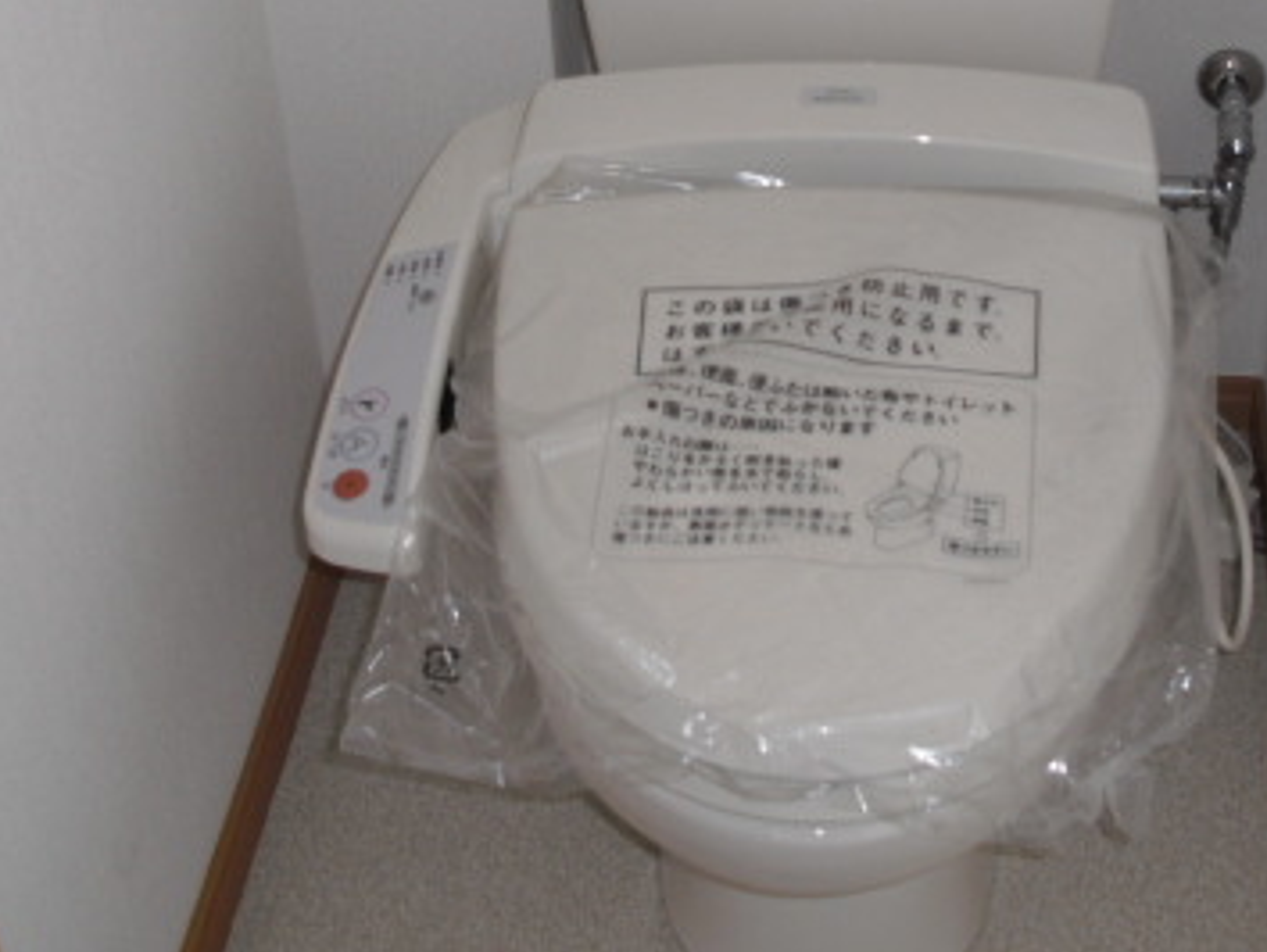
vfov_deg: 22.2
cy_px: 125
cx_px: 791
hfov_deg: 29.7
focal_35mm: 65
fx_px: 2381
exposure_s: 1/60
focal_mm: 6.3
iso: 100
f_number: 3.1
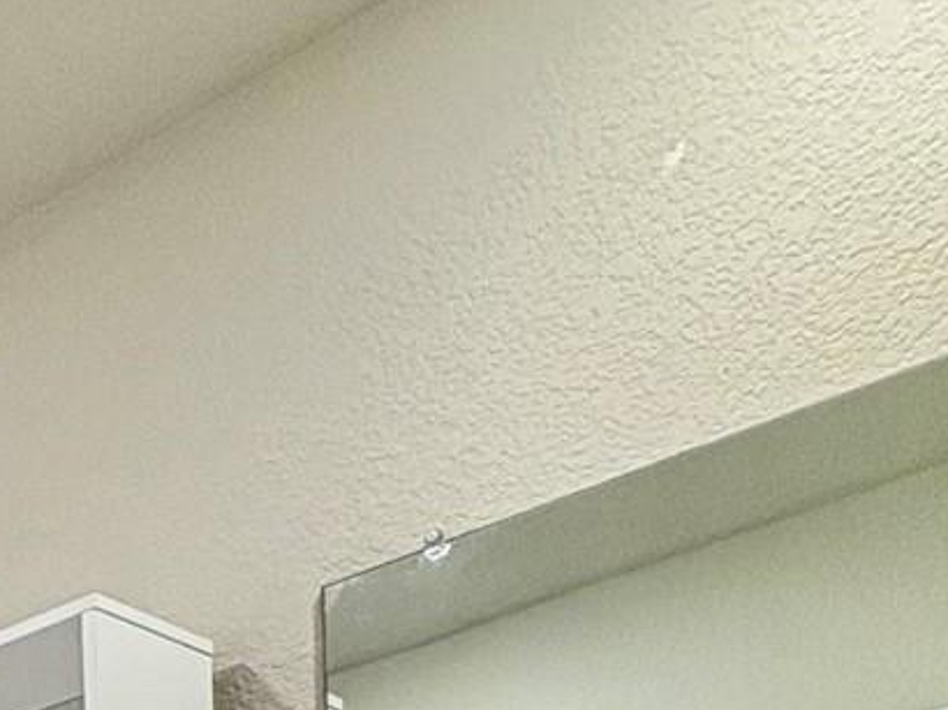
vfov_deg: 15.7
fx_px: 1916
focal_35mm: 70
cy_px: 1496
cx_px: -657
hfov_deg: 21.0
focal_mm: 2.22
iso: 125
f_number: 2.2
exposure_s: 1/60
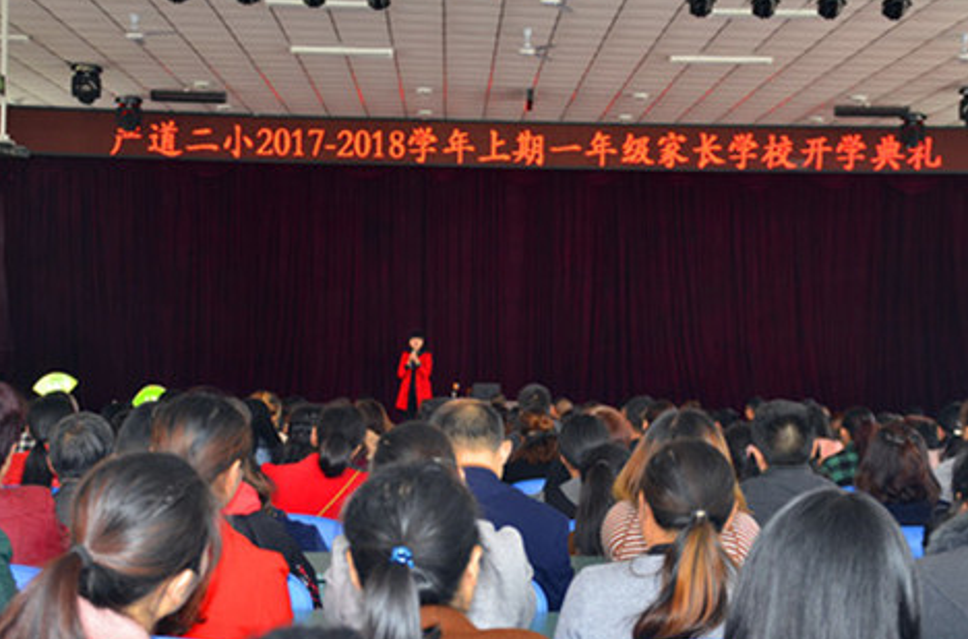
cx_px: 513
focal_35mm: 67
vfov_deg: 20.2
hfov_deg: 30.2
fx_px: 1796
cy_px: 365
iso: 400
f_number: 4.2
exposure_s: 1/60
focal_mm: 38
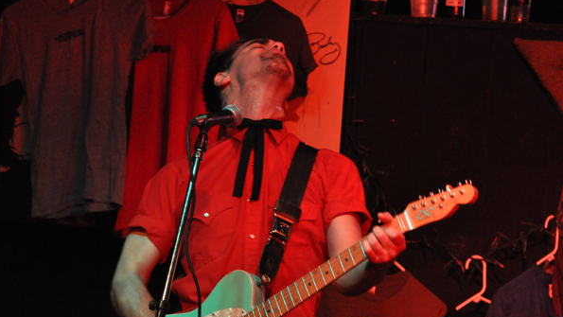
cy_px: 172
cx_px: 280
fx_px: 2882
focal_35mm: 193
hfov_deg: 11.2
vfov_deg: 6.3
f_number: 4.8
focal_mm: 122
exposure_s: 1/50
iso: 3200
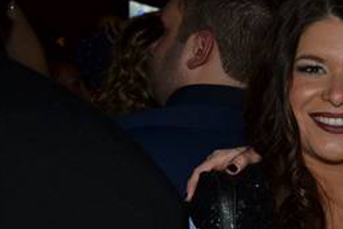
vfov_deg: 23.1
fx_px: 553
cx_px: 320
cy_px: 176
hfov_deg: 32.4
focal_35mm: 58
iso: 200
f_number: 3.5
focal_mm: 18
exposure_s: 1/4
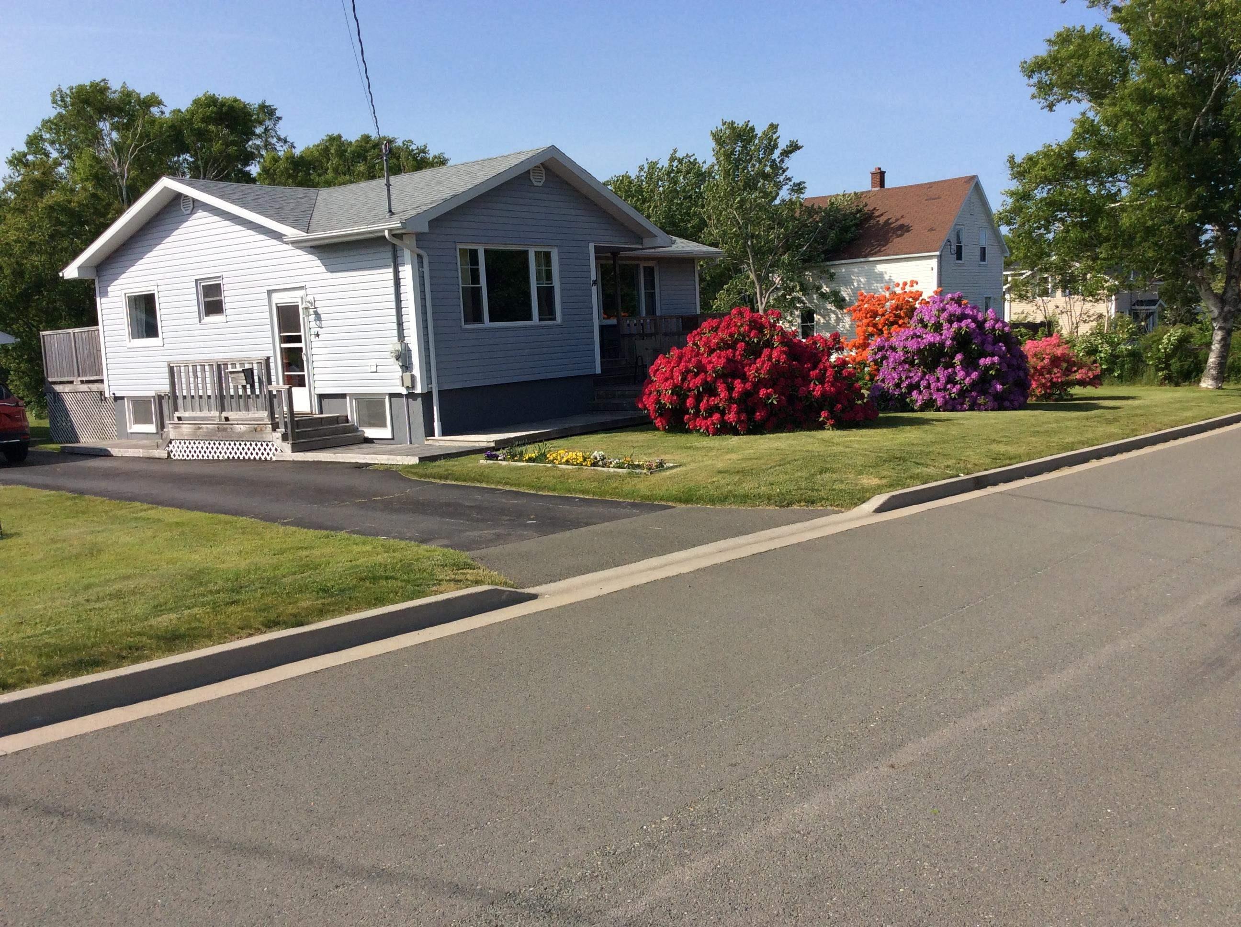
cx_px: 620
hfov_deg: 56.9
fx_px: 1146
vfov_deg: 44.1
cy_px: 464
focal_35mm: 32
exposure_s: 1/1845
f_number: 2.4
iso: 32
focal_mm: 3.3
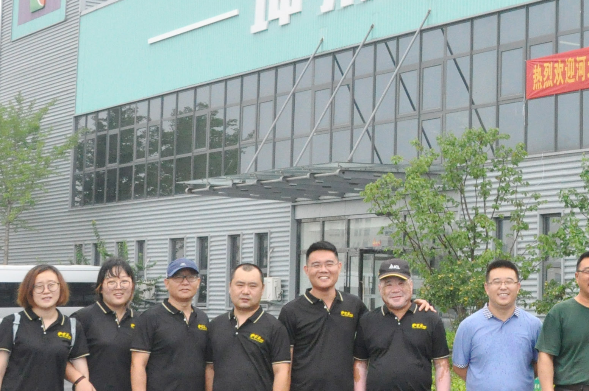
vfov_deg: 15.0
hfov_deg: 21.3
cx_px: 637
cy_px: 144
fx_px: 1487
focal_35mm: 91
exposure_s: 1/250
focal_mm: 22
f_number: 16
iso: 2000
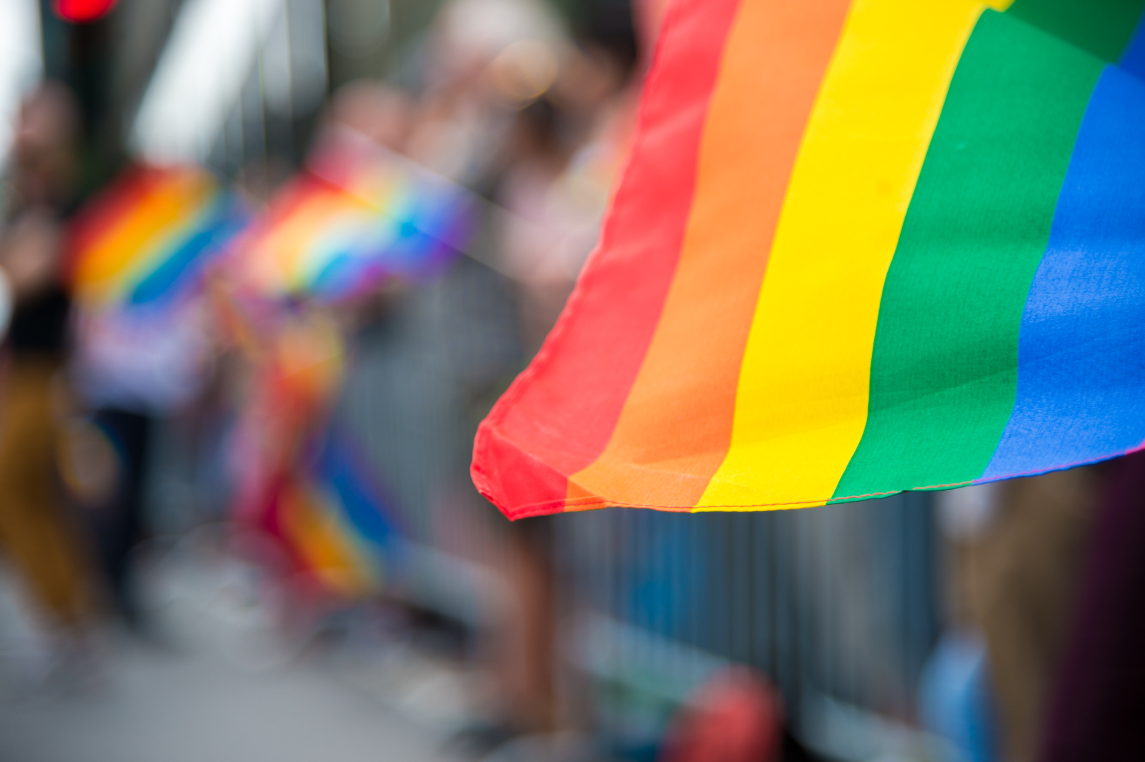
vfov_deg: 13.0
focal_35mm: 105
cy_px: 381
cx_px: 572
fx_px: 3338
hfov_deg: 19.5
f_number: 4
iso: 140
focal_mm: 105
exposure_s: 1/500
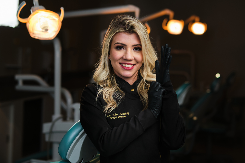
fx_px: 510
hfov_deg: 27.0
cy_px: 82
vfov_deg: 18.2
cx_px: 122
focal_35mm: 75
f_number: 2.2
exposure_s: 1/80
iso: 160
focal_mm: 50
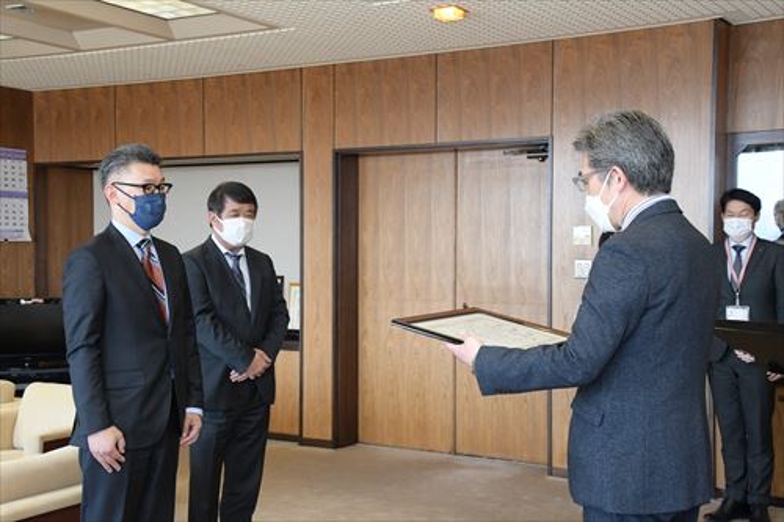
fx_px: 1045
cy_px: 261
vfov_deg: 28.1
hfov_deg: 41.1
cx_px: 392
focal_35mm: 48
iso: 2500
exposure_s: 1/250
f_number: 7.1
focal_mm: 32
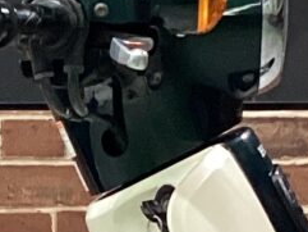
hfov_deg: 7.9
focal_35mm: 247
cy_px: 395
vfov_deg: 5.9
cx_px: -125
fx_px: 2199
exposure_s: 1/50
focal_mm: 3.3
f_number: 2.4
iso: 250
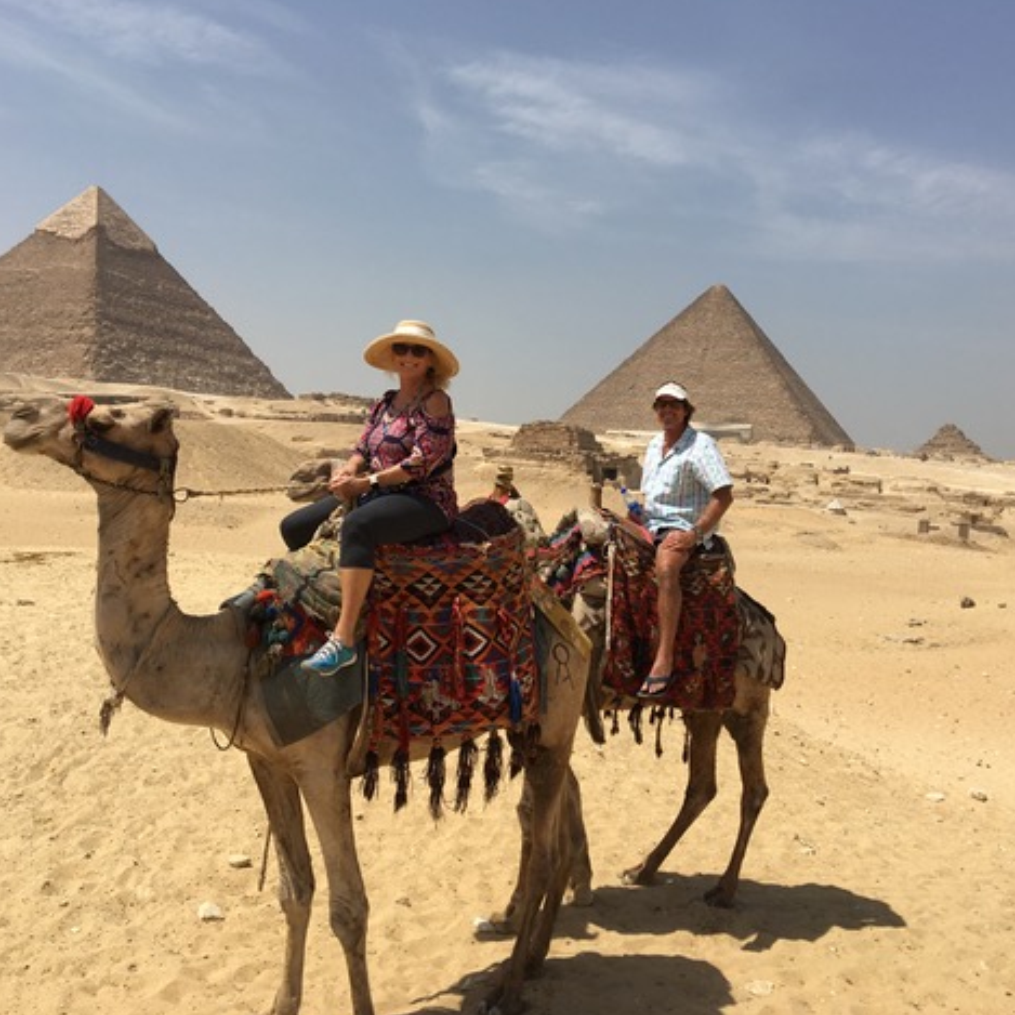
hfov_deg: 47.2
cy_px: 509
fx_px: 1161
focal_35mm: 35
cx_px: 496
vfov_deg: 47.2
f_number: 2.2
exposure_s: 1/2481
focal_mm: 4.15
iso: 25
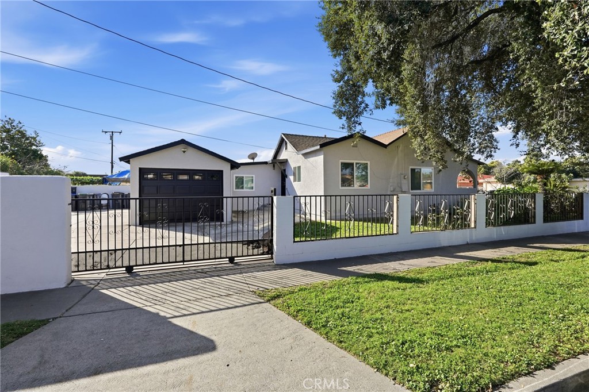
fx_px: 262
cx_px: 294
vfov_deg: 73.7
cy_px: 196
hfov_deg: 96.8
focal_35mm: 16
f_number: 9
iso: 250
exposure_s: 1/640
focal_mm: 16
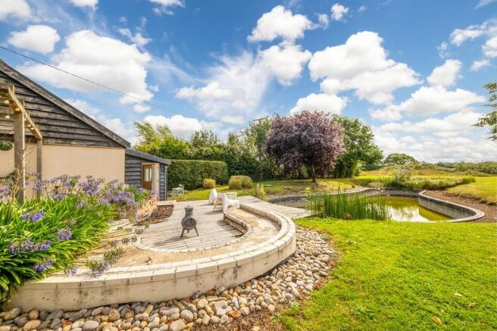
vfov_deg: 81.2
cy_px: 166
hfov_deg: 104.3
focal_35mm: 14
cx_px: 248
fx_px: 193
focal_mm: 9.2
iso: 160
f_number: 9
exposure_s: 1/320
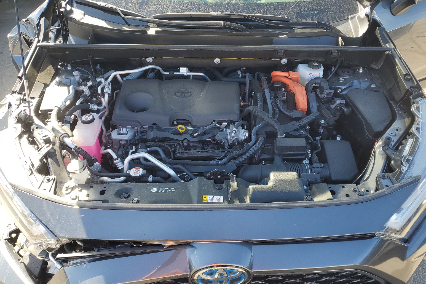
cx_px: 216
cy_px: 149
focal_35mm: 28
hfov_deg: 65.5
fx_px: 331
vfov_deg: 46.4
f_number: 1.5
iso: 50
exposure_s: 1/370
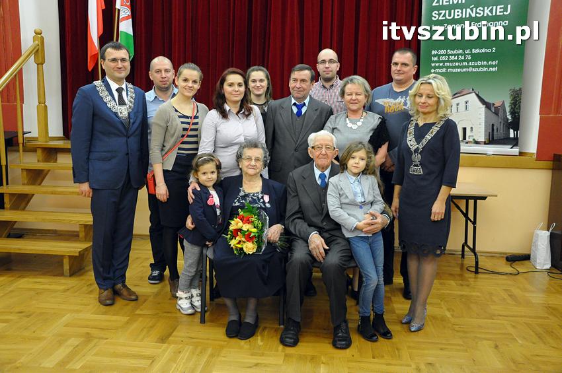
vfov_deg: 39.9
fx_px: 515
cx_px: 281
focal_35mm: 33
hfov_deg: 57.3
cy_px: 186
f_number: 5.6
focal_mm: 22
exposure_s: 1/80
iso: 2500
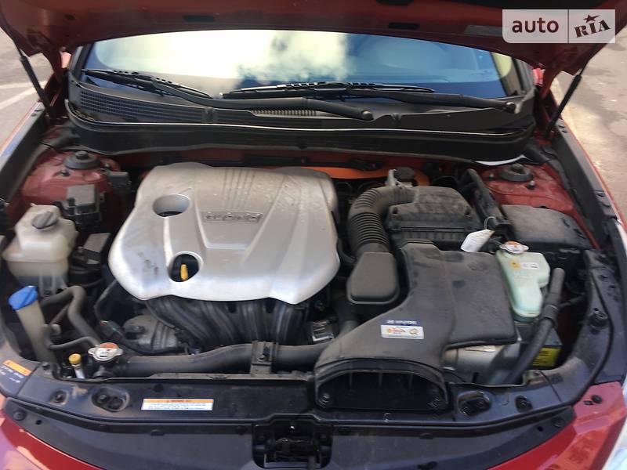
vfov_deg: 48.2
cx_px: 314
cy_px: 235
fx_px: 525
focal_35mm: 29
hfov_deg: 61.7
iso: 25
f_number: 2.2
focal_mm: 4.2
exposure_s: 1/50
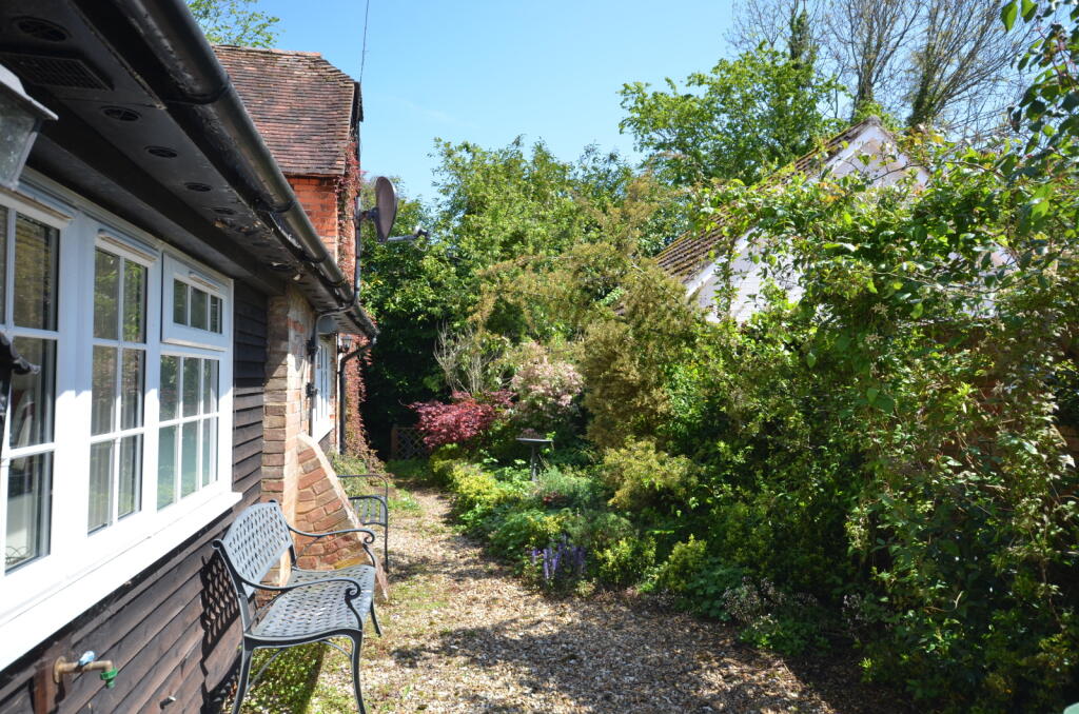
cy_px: 357
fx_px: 673
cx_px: 540
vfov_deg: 55.9
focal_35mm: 22
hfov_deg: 77.4
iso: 200
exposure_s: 1/200
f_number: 7.1
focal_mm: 15
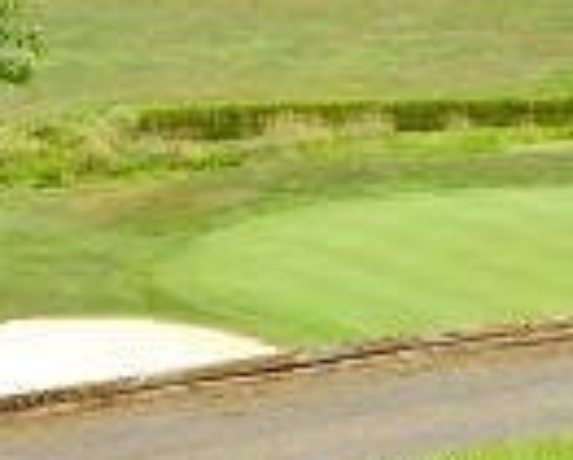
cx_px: 398
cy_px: 171
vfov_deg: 7.5
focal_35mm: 206
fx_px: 3496
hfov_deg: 9.4
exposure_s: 1/250
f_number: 11
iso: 800
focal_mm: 20
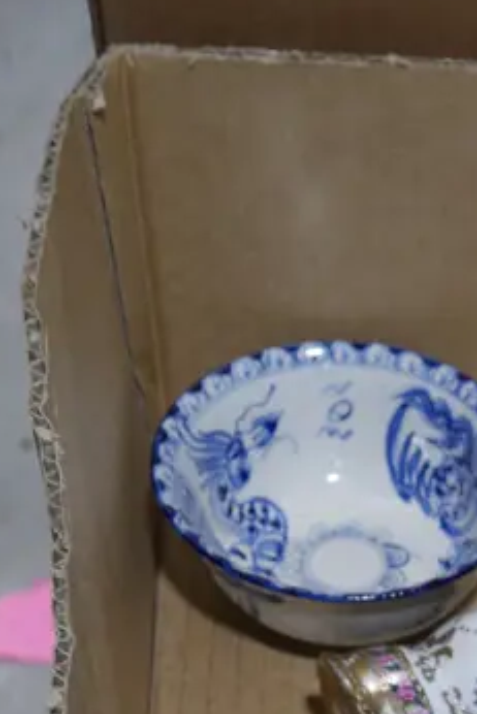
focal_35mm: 117
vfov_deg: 16.6
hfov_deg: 11.2
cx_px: 728
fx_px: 2323
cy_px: 891
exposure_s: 1/100
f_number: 4.1
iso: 200
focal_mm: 19
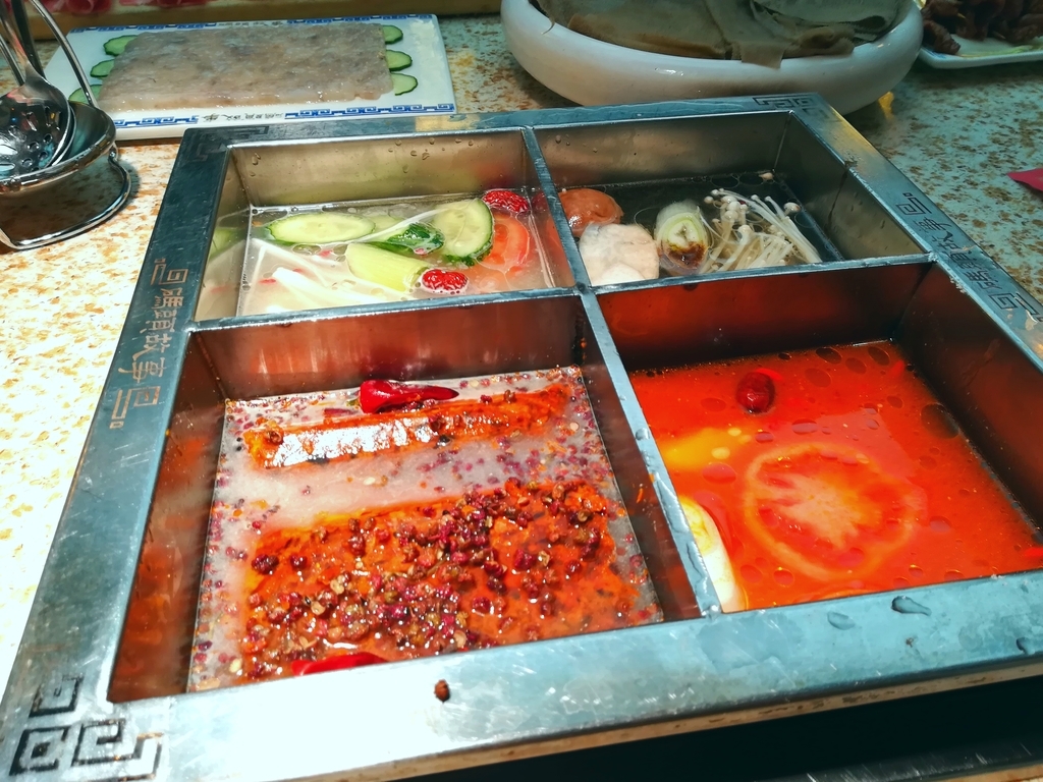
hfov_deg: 67.3
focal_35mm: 26
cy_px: 391
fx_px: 783
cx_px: 522
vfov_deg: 53.1
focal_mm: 3.83
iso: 64
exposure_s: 1/33.3
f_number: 2.2
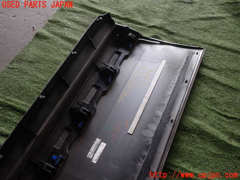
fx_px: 208
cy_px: 90
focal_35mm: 30
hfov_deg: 60.0
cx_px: 120
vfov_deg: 46.8
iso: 100
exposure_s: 1/60
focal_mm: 5.4
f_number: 2.3
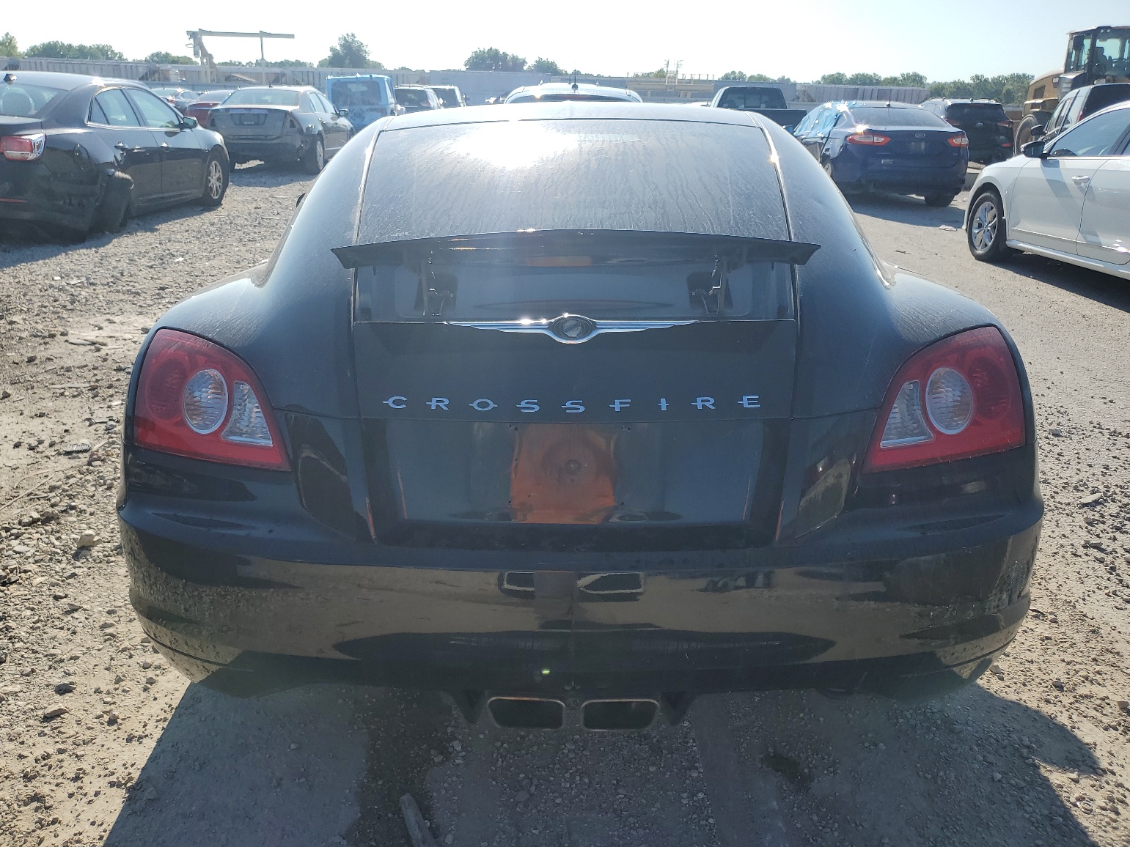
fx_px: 881
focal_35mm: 27
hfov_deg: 65.3
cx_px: 553
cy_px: 439
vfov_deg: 51.3
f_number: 1.5
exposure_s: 1/3333
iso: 50
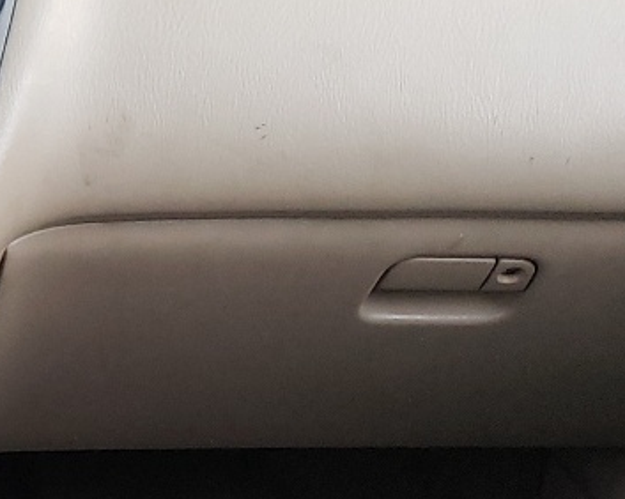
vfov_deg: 13.3
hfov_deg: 15.4
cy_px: 462
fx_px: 2126
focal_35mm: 115
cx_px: -333
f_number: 1.5
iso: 146
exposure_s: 1/60.2
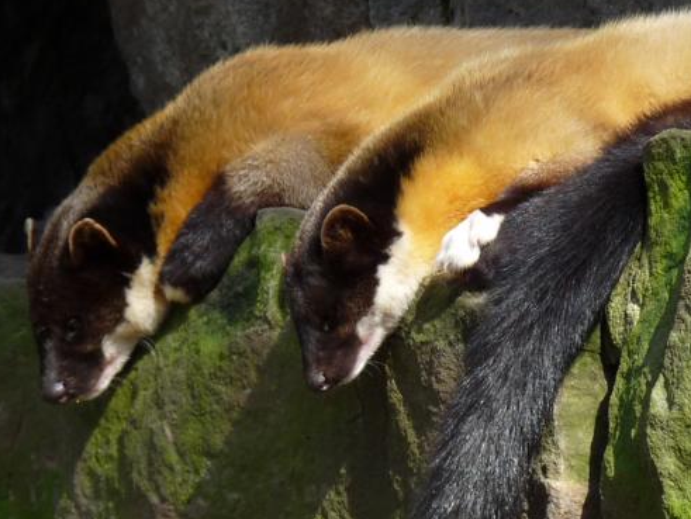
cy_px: 203
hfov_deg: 3.7
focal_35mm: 534
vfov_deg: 2.8
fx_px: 10667
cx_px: 549
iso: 100
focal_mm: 41.2
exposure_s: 1/160
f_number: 4
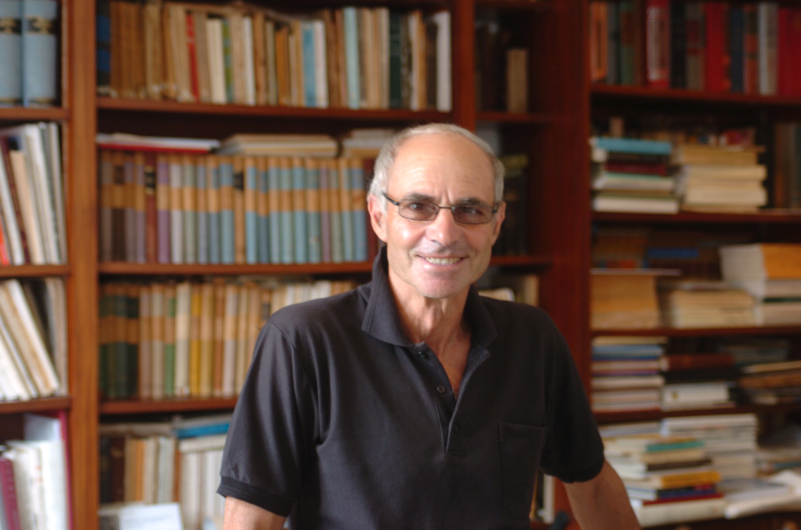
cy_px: 265
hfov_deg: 26.0
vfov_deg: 17.4
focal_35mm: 78
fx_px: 1732
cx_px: 400
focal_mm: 52
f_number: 2.8
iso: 200
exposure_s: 1/25
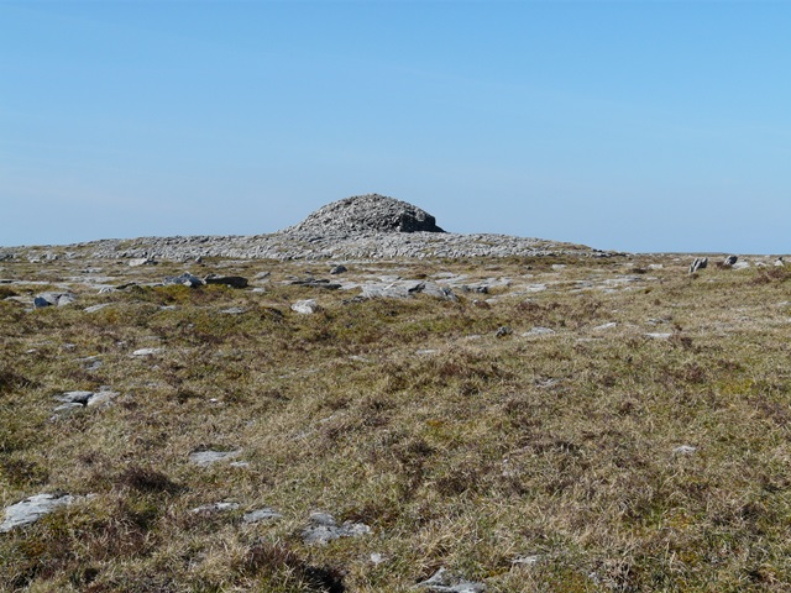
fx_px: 1165
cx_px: 396
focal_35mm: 51
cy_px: 296
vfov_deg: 28.6
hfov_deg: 37.5
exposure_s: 1/500
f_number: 5.6
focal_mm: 8.3
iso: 100
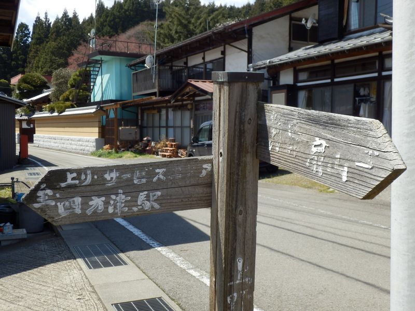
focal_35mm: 44
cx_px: 208
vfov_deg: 32.9
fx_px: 528
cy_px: 156
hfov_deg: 42.9
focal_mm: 7.9
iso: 80
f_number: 4.2
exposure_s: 1/500
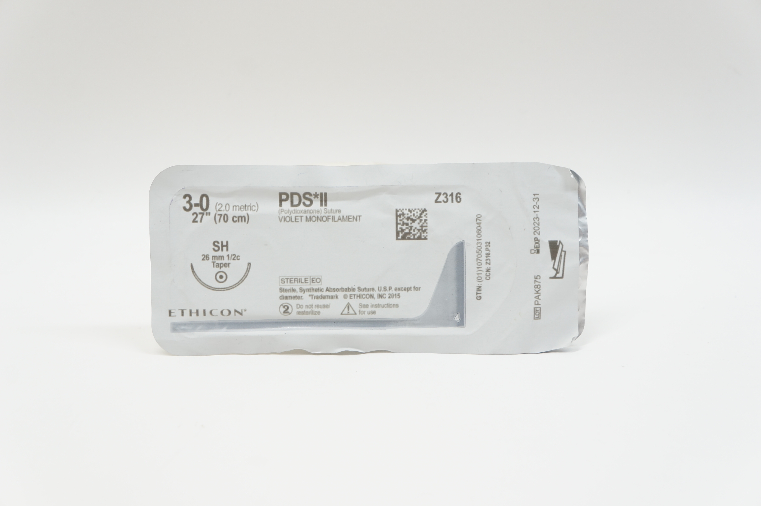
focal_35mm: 48
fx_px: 1014
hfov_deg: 41.2
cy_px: 253
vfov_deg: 28.0
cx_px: 380
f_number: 6.3
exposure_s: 1/50
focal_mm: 32
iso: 400
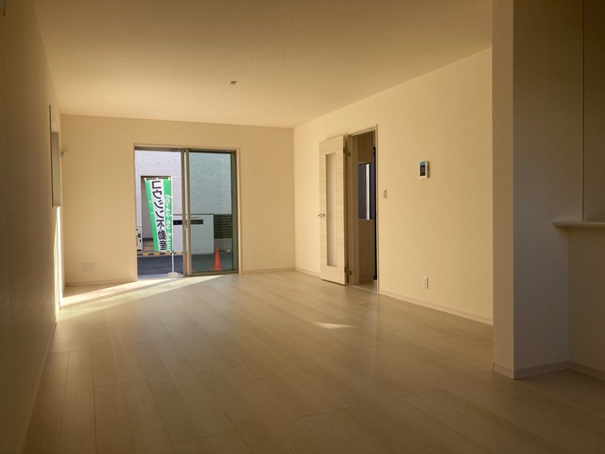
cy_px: 227
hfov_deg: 63.4
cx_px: 302
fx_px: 489
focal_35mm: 28
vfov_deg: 49.7
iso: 20
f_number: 1.8
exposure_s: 1/330
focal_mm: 3.99
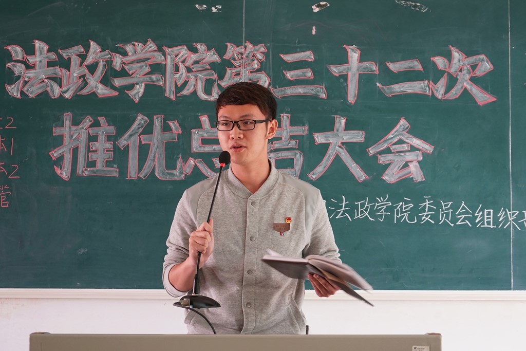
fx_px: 1023
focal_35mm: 70
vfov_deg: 19.5
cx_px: 263
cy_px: 176
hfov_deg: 28.8
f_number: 5.6
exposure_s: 1/40
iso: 800
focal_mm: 70
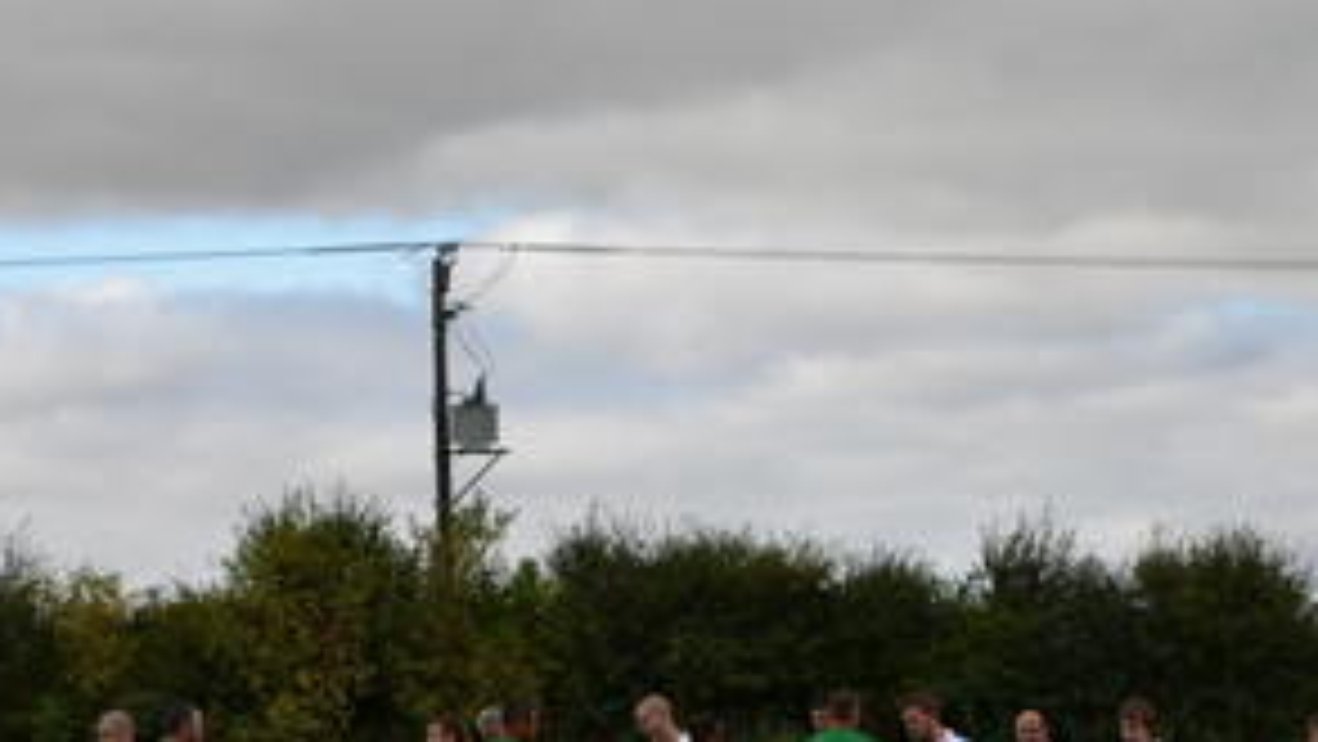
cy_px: 796
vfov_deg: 7.3
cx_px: 439
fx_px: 5803
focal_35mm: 166
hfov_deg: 12.9
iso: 100
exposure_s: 1/200
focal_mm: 55
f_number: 8
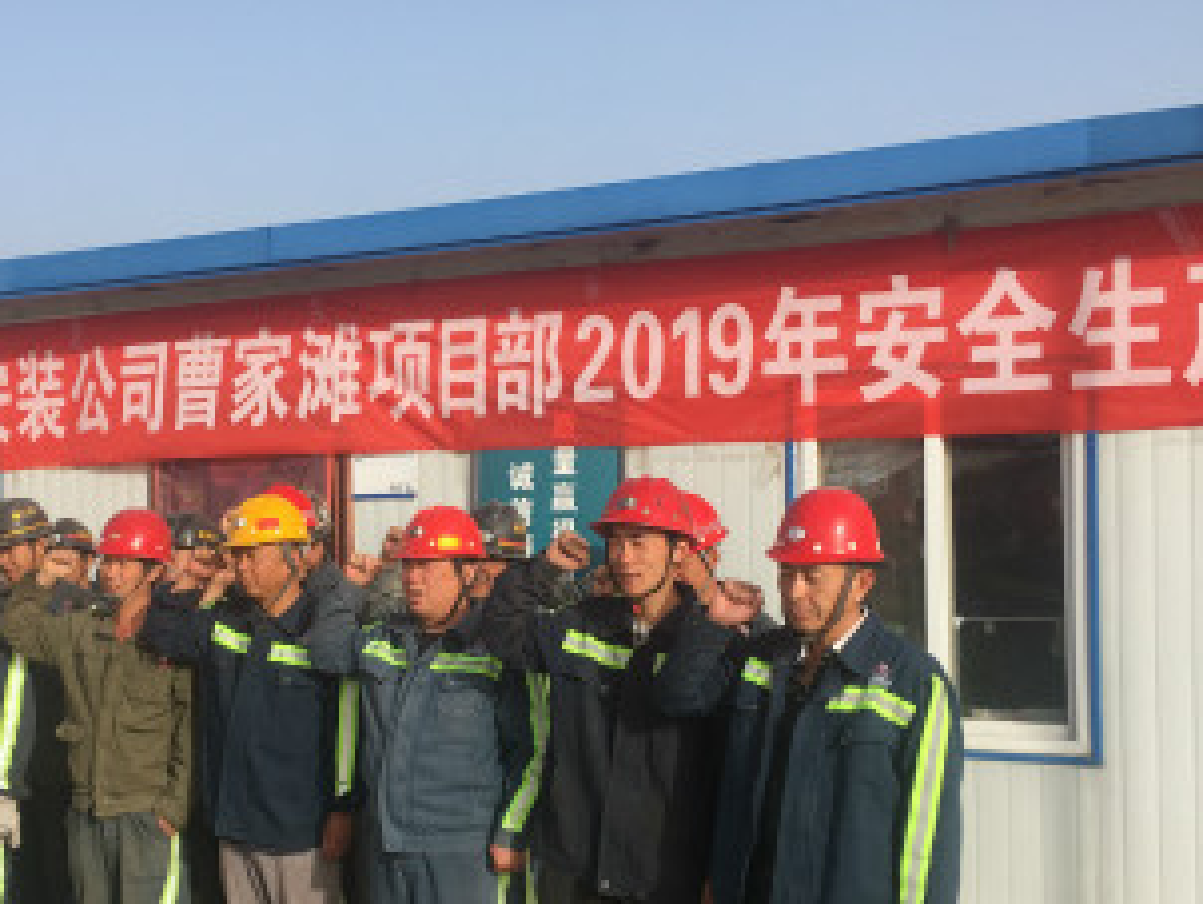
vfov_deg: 30.2
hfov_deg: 39.5
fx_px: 1669
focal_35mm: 48
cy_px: 540
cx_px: 478
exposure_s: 1/1115
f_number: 2.2
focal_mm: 4.15
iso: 25
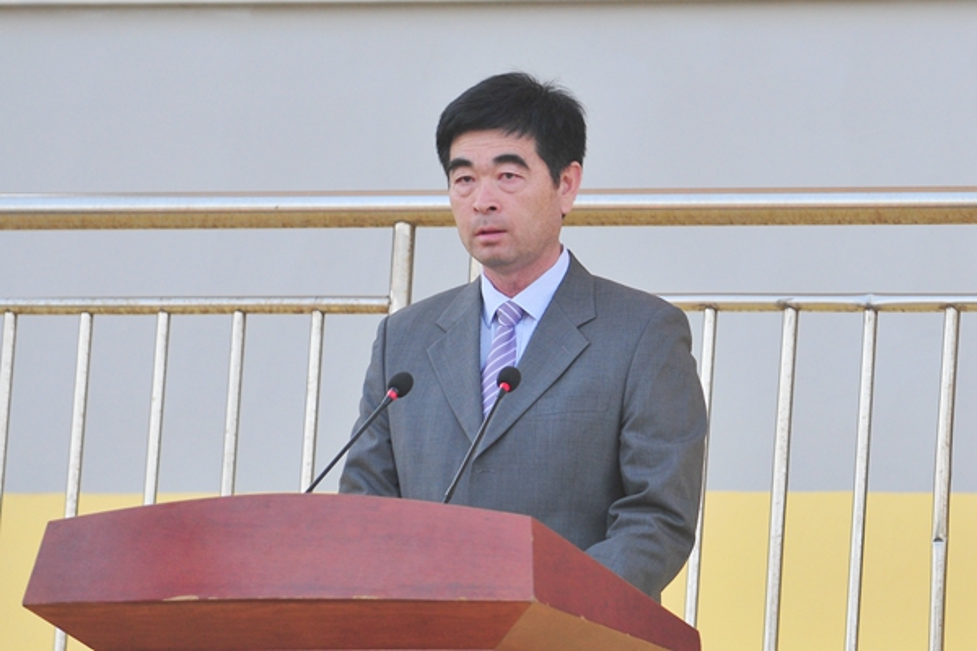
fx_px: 5427
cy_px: 326
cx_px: 488
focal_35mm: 200
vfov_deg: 6.9
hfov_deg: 10.3
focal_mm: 200
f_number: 4.5
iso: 400
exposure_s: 1/800
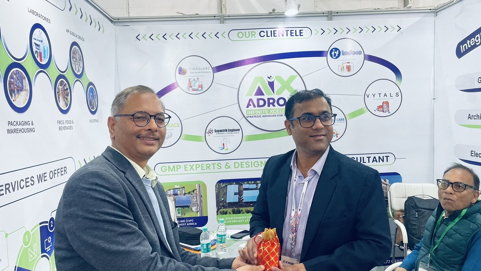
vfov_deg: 40.2
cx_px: 245
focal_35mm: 29
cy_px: 131
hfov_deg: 66.0
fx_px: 370
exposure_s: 1/121
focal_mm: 4.2
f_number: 1.6
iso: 125
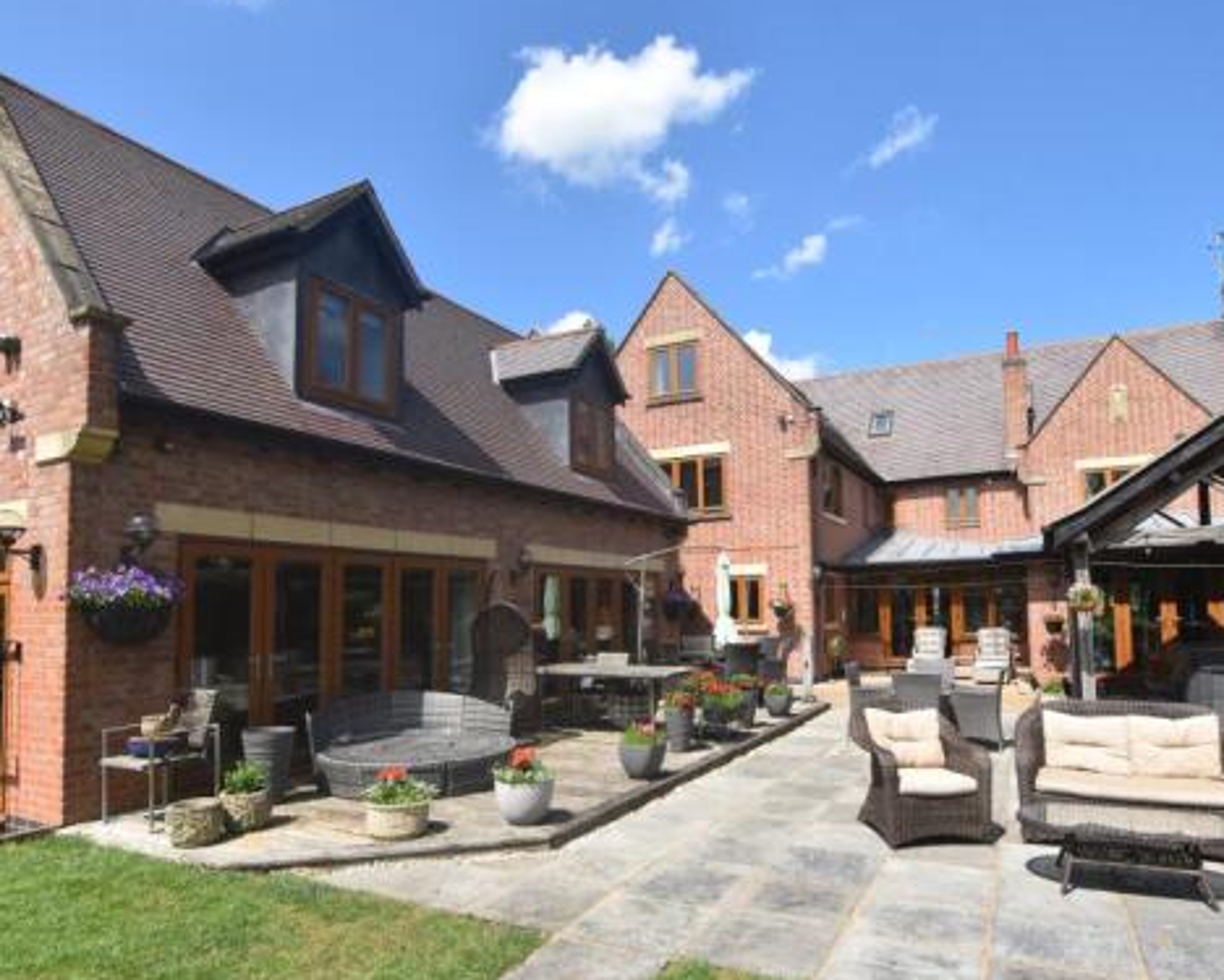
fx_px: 785
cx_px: 645
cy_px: 555
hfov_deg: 75.8
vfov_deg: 63.7
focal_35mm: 22
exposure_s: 1/320
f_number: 9
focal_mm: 11
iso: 200
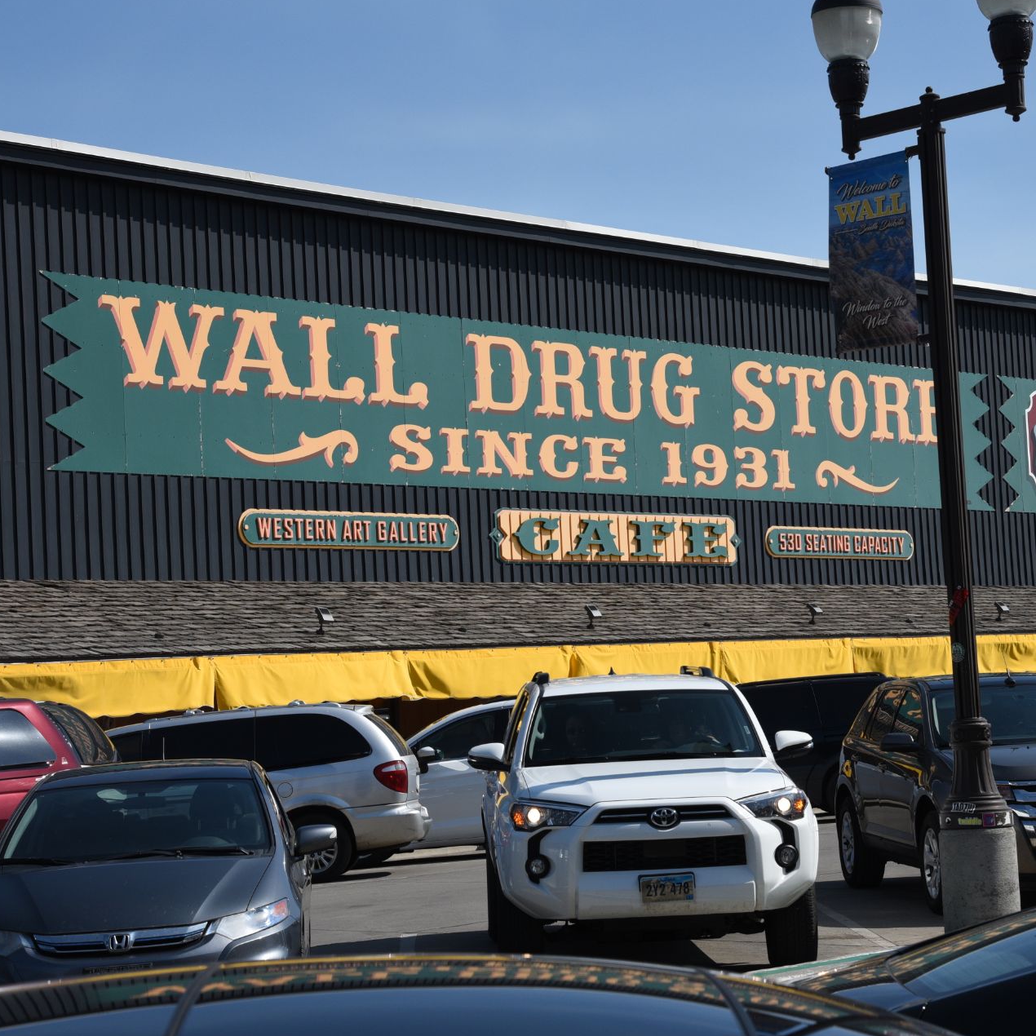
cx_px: 631
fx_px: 2878
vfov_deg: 20.4
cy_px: 487
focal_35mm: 85
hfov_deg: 20.4
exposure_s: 1/1250
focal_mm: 62
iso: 400
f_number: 9
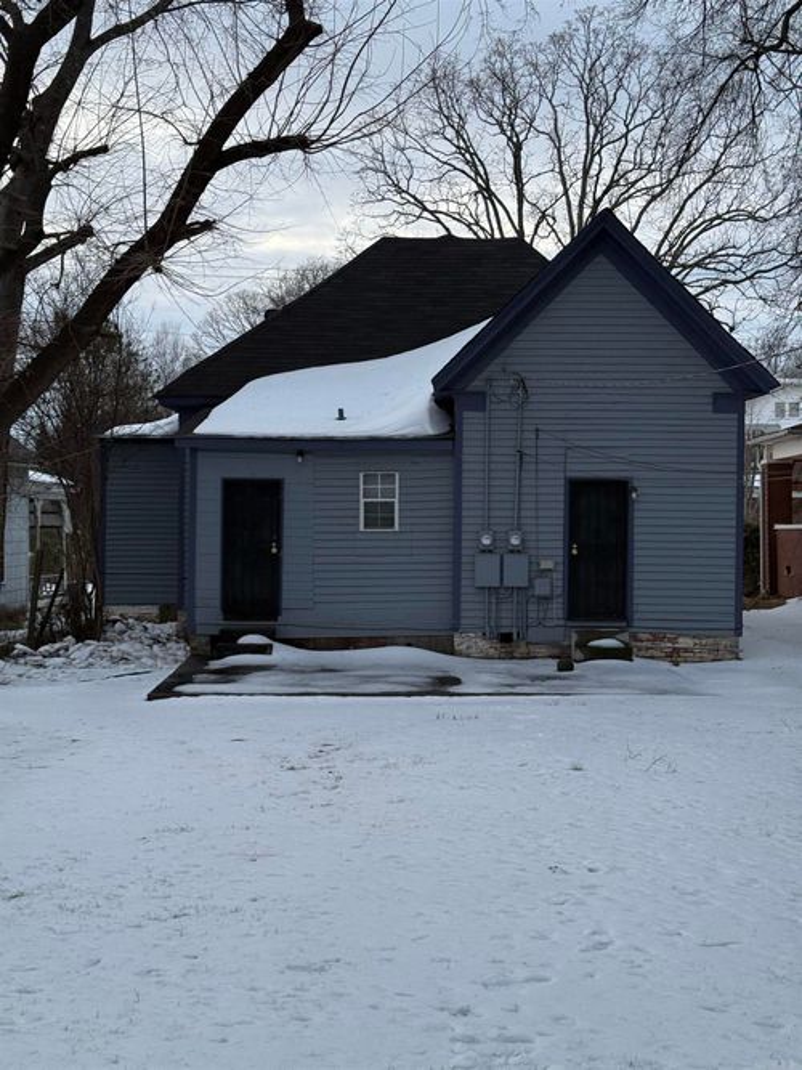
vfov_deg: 39.7
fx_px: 1483
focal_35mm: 48
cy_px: 535
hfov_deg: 30.3
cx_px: 401
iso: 125
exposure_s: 1/60
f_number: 1.78
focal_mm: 6.76
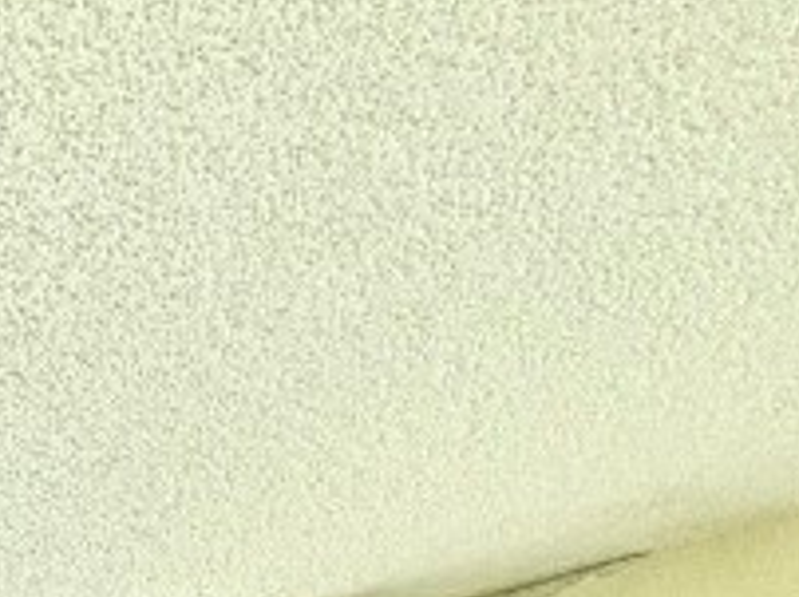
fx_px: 1637
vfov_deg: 14.6
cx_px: -574
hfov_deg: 20.7
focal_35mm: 71
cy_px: 1372
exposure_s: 1/831
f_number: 2.2
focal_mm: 2.22
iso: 50
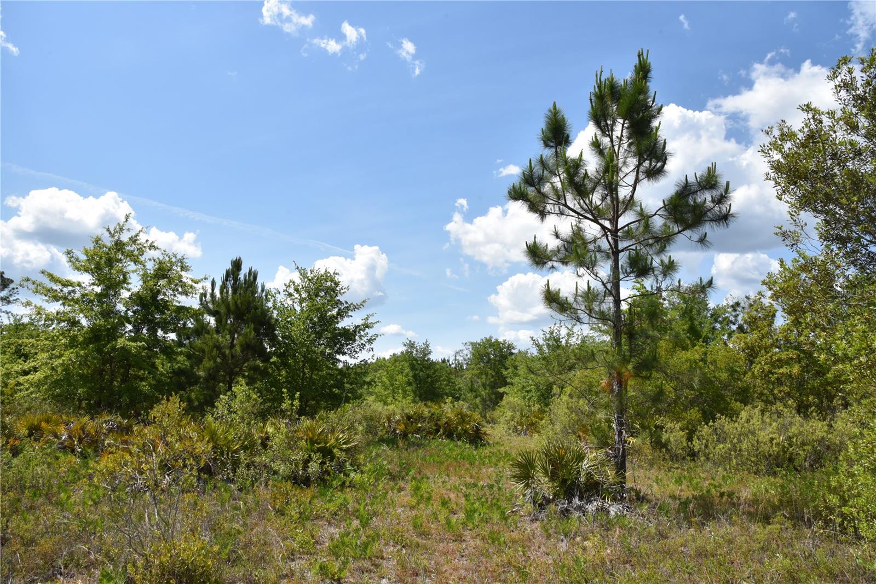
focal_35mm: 24
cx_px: 438
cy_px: 292
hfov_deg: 73.7
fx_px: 584
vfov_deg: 53.1
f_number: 16
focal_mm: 24
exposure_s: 1/1000
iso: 1250
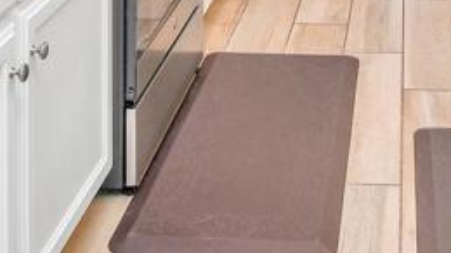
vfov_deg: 13.5
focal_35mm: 68
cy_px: -335
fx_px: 814
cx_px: 390
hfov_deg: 29.9
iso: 200
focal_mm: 11
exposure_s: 1/30
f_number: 5
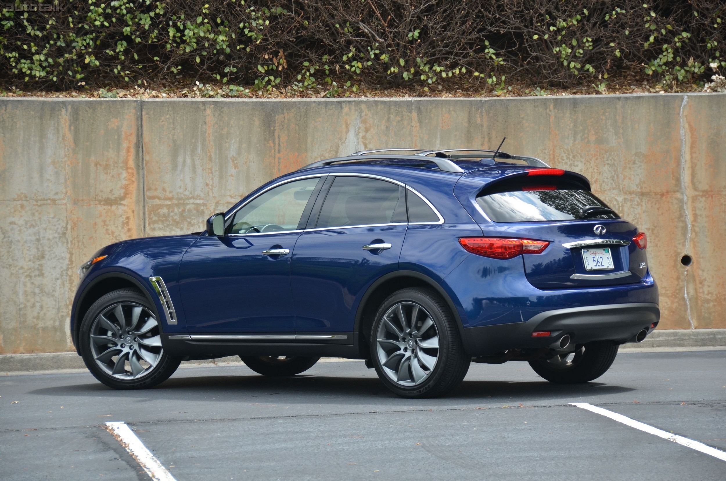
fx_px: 2868
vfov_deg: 9.6
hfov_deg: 14.4
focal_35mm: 142
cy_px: 240
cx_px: 363
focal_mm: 95
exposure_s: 1/1000
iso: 450
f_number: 5.3
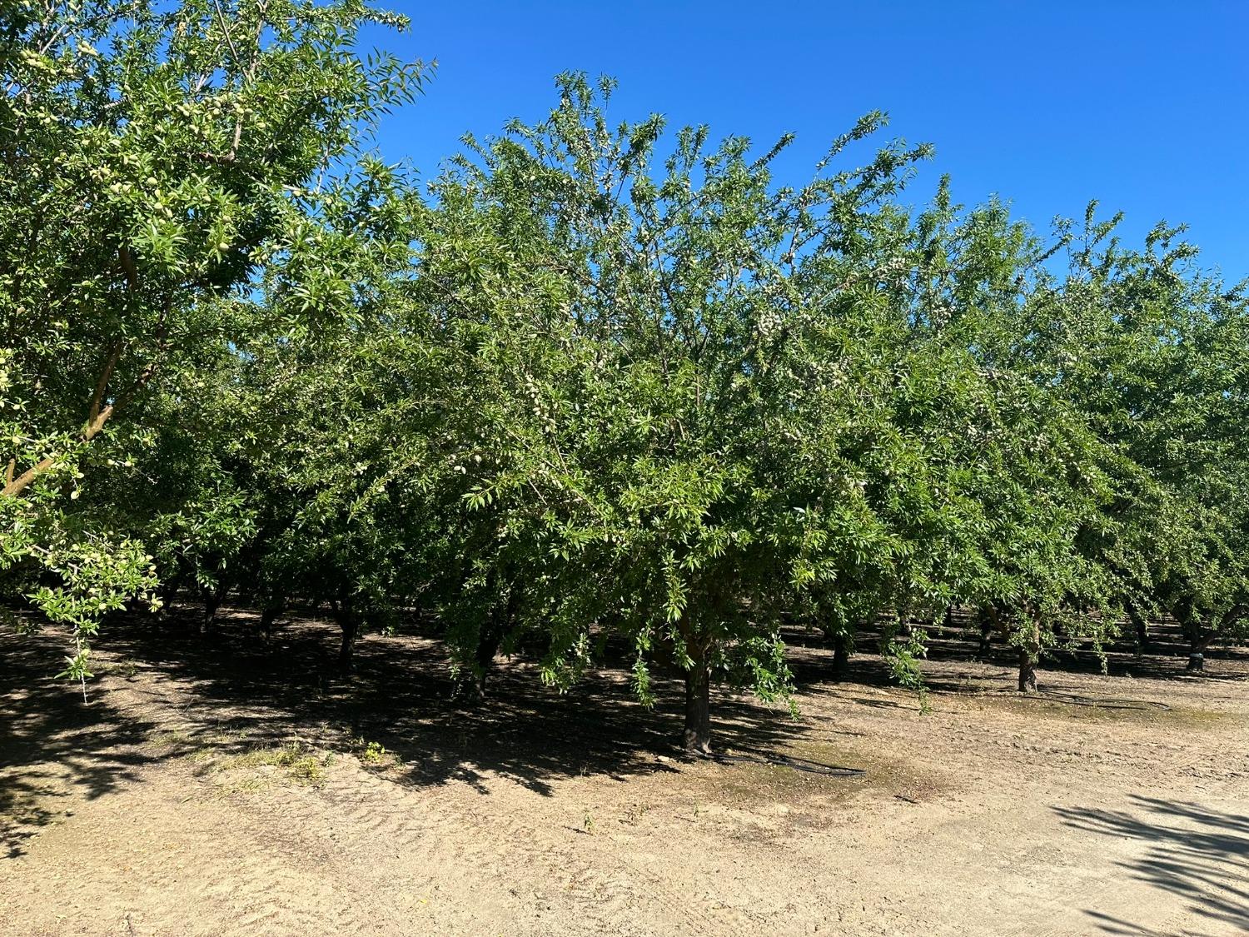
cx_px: 624
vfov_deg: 56.8
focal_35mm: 24
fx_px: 866
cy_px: 468
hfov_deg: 71.6
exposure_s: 1/2299
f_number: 1.78
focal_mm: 6.86
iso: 80
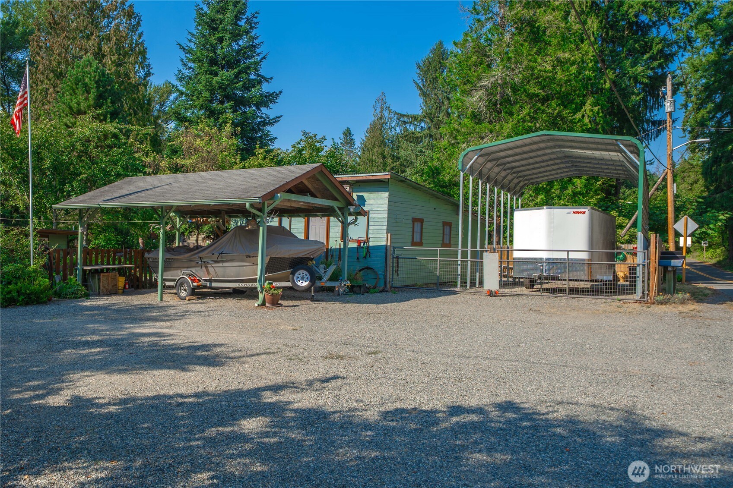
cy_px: 244
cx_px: 366
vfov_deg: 55.1
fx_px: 468
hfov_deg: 76.1
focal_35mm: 23
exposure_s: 1/125
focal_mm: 23
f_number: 8
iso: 100
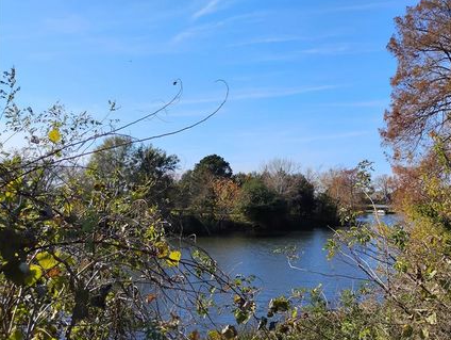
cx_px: 262
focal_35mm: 33
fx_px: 430
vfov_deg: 43.0
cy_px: 183
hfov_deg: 55.0
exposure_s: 1/786
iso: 100
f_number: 1.8
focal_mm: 4.26
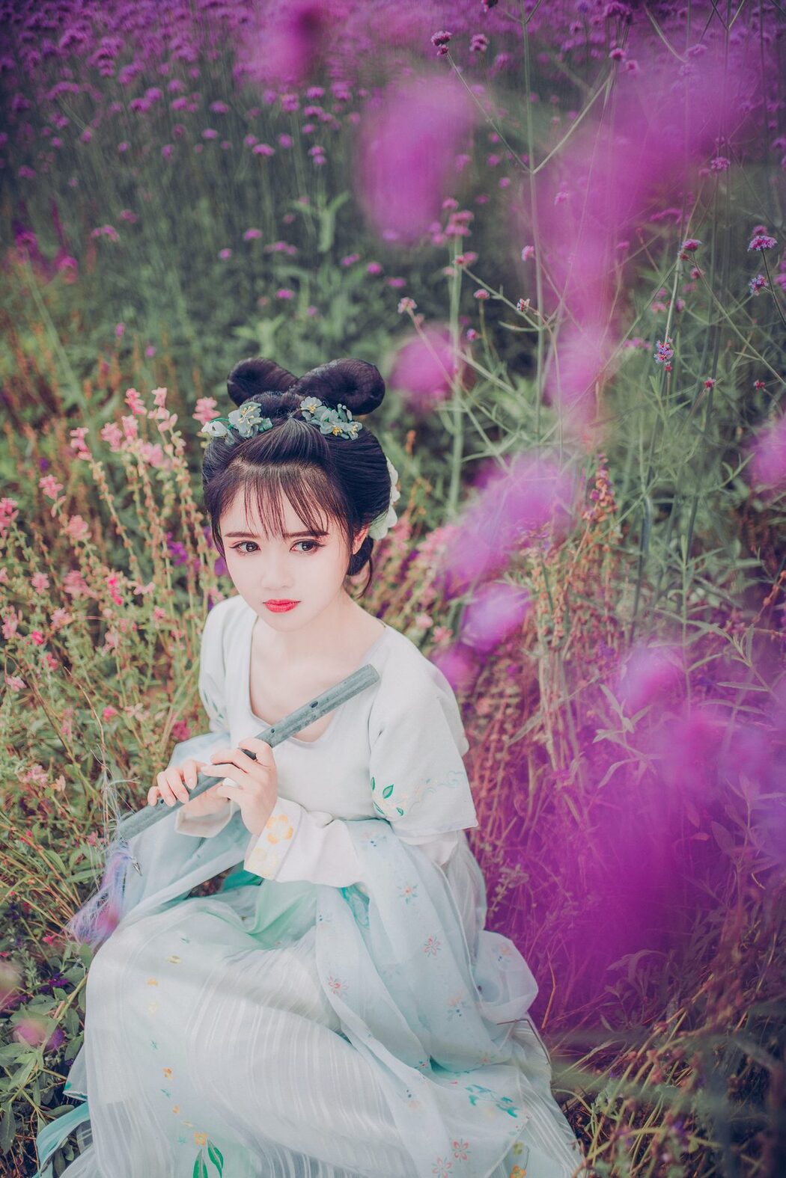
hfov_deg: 38.9
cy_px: 589
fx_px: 1113
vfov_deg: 55.8
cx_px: 393
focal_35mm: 34
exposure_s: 1/2500
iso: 100
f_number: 1.4
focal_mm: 35
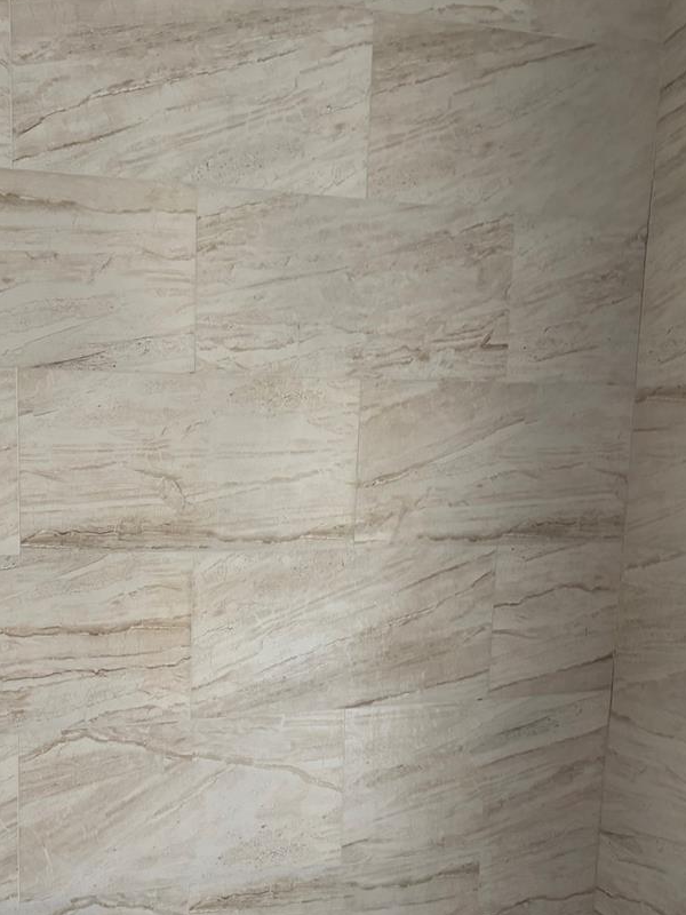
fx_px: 1031
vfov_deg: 47.5
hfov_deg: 36.4
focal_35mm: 39
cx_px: 220
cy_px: 563
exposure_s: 1/60
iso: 160
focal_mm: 5.96
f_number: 1.6
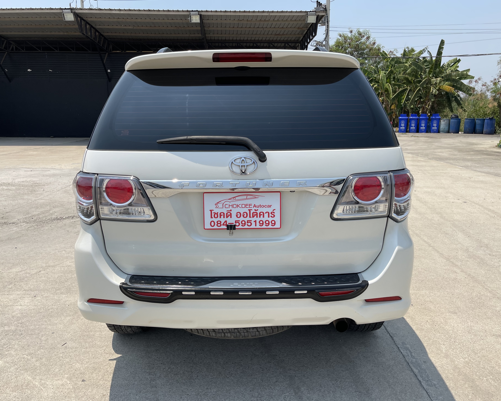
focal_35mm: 28
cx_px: 247
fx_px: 415
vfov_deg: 51.5
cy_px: 195
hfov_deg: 62.2
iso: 32
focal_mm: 5.1
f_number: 1.6
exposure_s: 1/4525
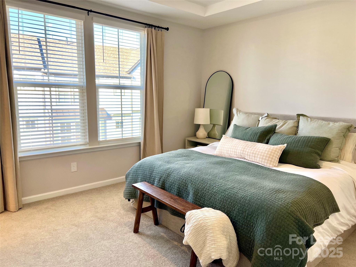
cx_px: 178
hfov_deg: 67.3
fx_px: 267
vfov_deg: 53.1
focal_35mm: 26
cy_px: 134
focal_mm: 5.7
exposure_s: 1/164
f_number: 1.5
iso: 50
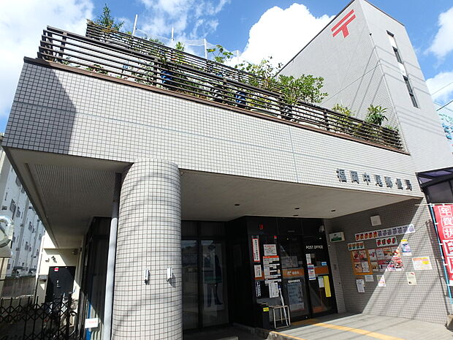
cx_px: 226
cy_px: 170
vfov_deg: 63.4
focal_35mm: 21
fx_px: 275
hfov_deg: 79.0
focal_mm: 3.7
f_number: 6
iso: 125
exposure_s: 1/400
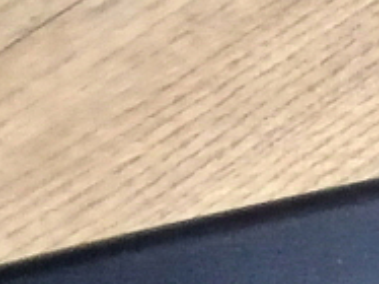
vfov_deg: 13.6
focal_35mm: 91
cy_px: 584
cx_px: 738
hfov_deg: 16.7
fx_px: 996
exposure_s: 1/30
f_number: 2.2
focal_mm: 1.4
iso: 400
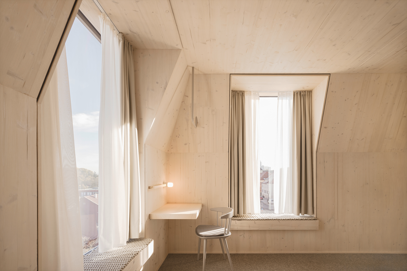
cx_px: 204
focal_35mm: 18
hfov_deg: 90.0
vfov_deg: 67.4
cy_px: 136
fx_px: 203
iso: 100
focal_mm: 18
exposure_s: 1/15
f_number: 8
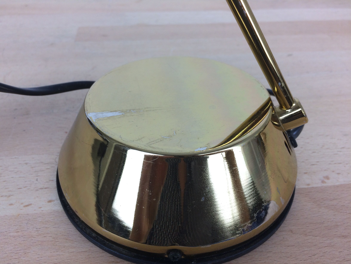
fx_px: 294
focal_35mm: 29
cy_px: 132
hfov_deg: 61.7
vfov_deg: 48.2
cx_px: 176
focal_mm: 4.15
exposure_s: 1/50
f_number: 2.2
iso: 50
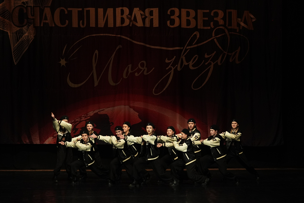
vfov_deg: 11.4
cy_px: 102
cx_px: 152
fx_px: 1013
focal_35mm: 120
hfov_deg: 17.1
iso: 2500
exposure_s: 1/400
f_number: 2.8
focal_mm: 80
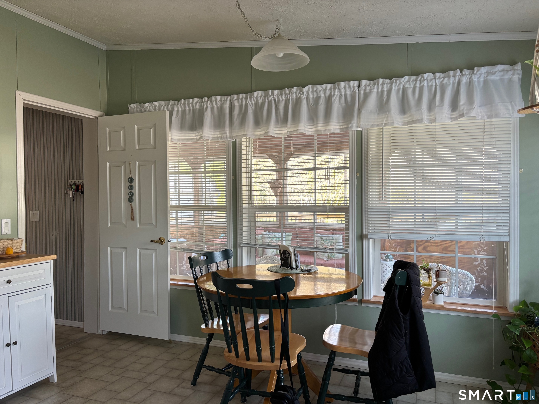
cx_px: 270
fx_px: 405
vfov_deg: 53.1
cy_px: 202
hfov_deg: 67.3
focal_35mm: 26
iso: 125
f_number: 1.6
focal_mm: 5.96
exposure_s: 1/87
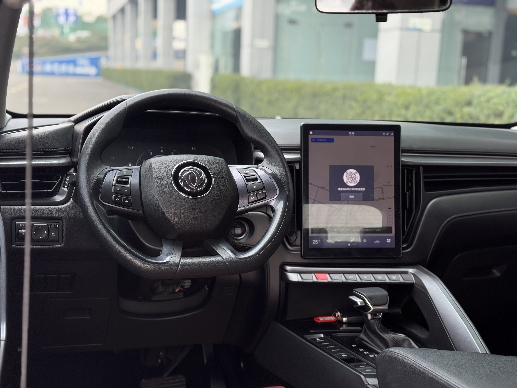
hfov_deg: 39.7
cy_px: 194
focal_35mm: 48
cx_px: 258
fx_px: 717
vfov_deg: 30.3
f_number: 1.78
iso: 64
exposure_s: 1/309
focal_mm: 6.76
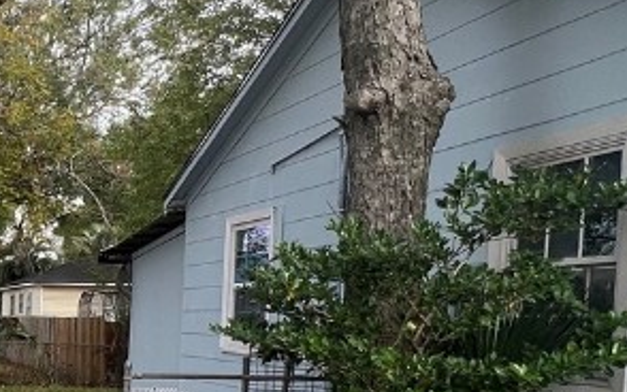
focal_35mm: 48
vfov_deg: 25.7
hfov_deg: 32.2
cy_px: 379
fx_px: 821
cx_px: -177
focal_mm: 1.57
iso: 32
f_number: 1.8
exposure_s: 1/246
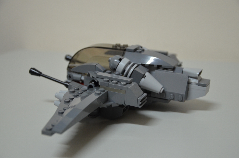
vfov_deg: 18.1
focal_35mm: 75
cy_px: 79
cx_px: 120
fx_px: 497
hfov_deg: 27.0
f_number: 5
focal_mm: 50
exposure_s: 1/30
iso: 1250
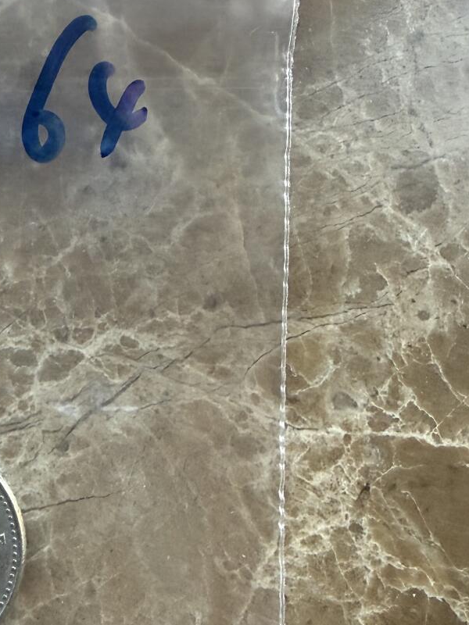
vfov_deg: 35.5
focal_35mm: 54
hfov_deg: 25.4
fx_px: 976
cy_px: 334
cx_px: -22
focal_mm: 2.22
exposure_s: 1/99
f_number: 2.2
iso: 160
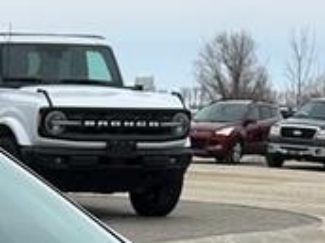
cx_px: -227
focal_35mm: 179
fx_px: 1681
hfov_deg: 10.5
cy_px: 624
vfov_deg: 7.6
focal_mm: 6.86
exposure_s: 1/1562
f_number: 1.78
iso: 80
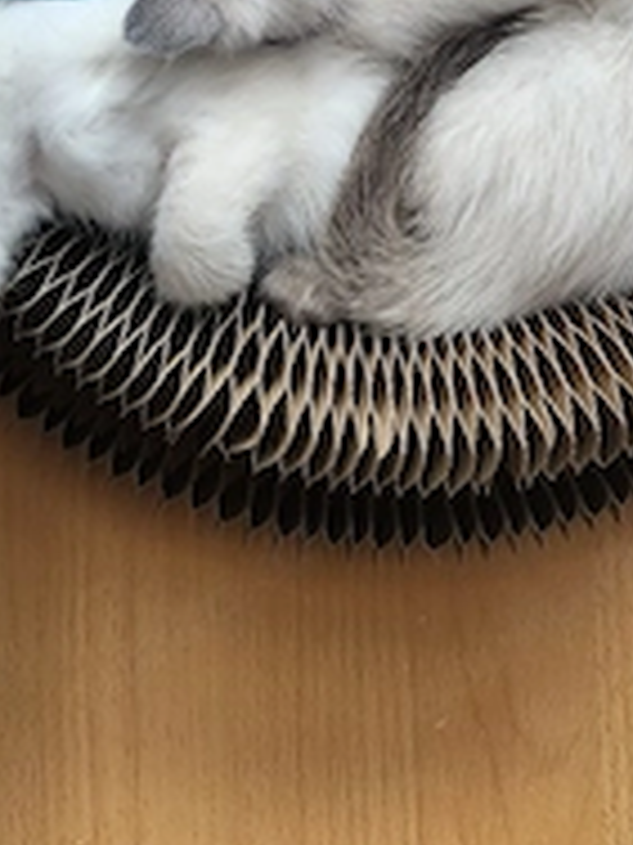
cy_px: -31
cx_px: 287
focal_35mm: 49
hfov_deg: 29.7
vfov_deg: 34.7
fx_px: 1195
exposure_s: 1/101
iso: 160
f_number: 1.8
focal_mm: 5.4
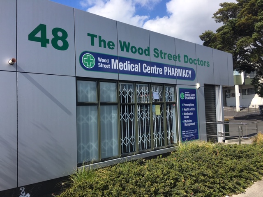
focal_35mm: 29
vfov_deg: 48.2
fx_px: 220
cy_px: 98
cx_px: 132
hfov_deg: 61.7
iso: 25
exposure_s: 1/1241
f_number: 2.2
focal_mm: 4.15
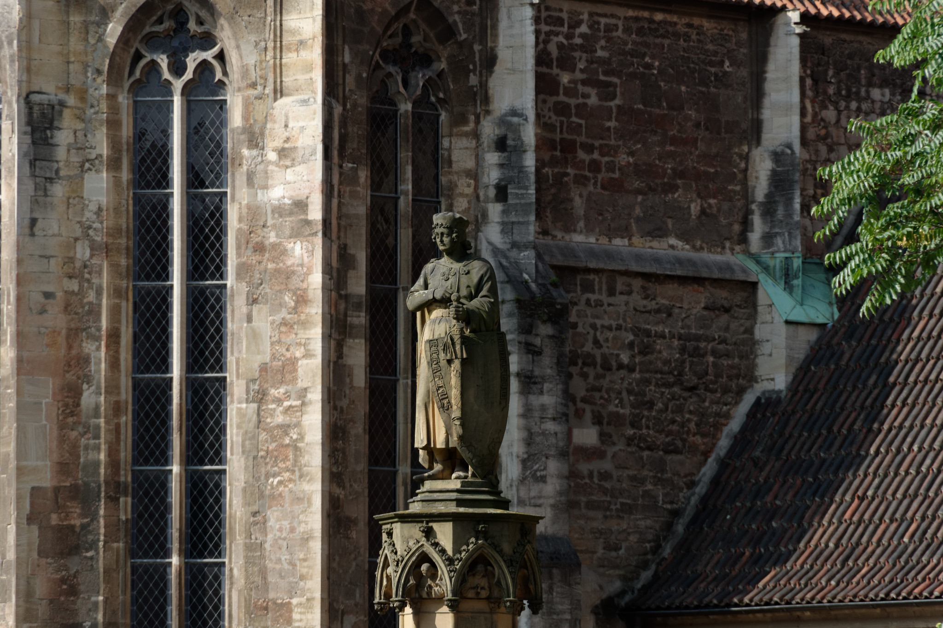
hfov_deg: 10.2
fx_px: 5290
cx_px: 472
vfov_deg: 6.8
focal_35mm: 202
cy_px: 314
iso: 400
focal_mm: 135
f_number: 8
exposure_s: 1/250
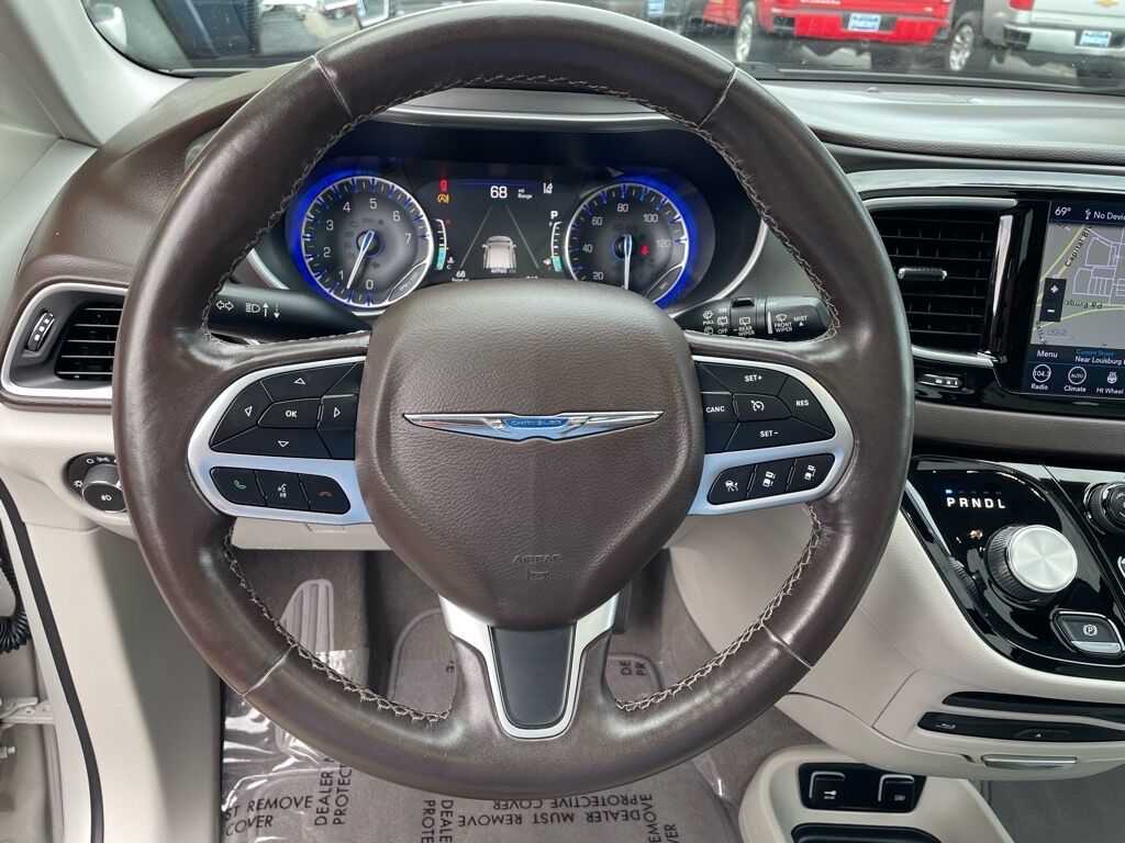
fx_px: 845
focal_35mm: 26
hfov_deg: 67.3
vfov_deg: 53.1
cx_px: 562
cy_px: 422
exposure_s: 1/121
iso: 50
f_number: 1.6
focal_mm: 4.2
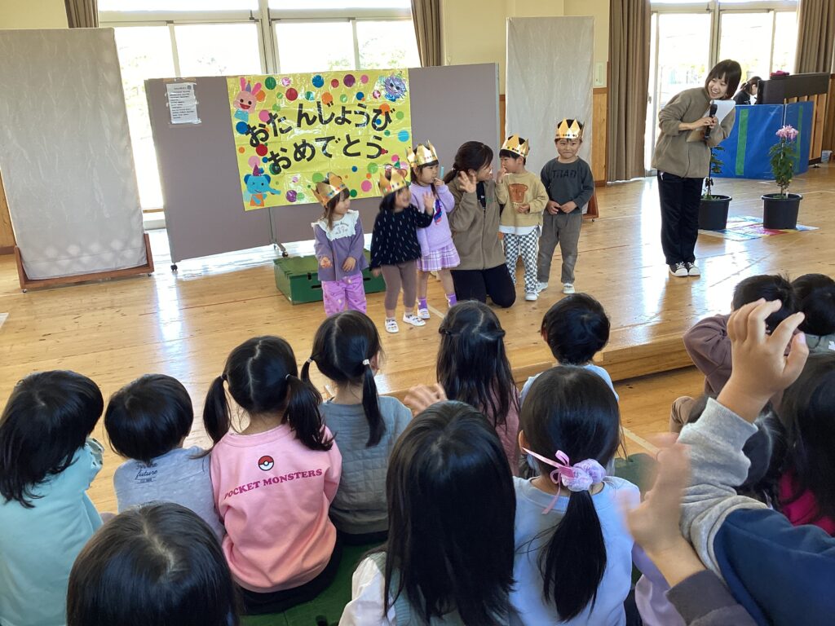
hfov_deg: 58.4
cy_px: 313
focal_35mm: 31
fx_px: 748
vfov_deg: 45.4
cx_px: 418
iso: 64
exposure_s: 1/50
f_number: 2.4
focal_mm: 3.3
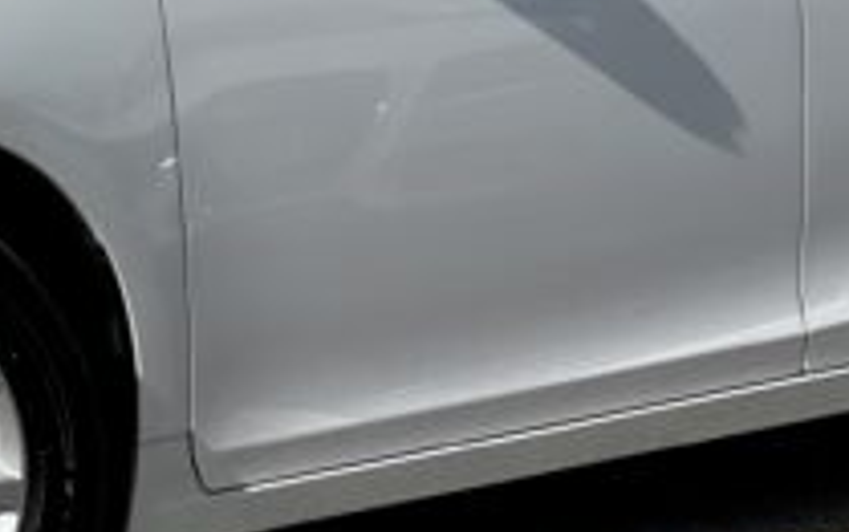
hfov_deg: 9.8
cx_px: -49
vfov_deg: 6.2
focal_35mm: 211
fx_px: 4886
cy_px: -215
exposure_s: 1/4785
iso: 32
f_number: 2
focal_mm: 6
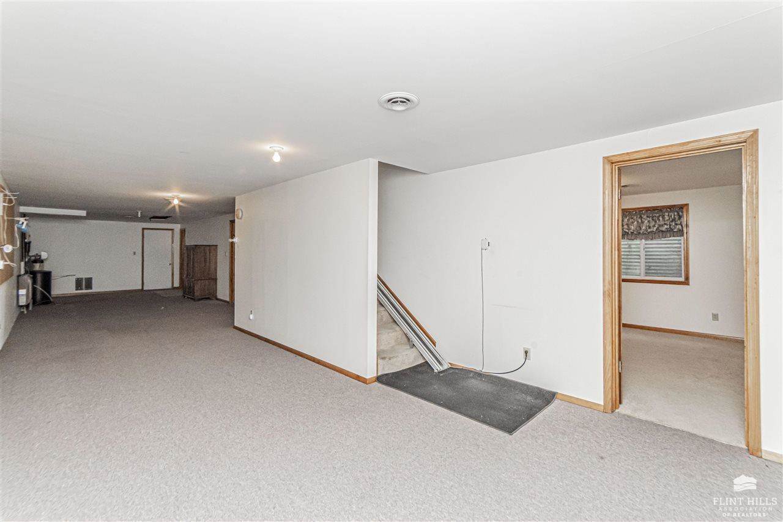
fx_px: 326
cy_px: 261
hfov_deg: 100.4
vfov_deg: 77.3
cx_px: 392
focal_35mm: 15
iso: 3200
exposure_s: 1/60
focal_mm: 10
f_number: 14
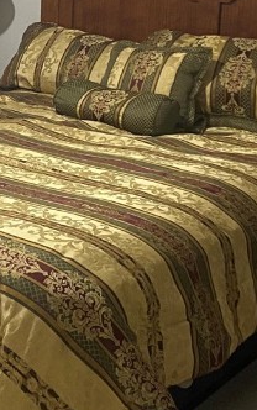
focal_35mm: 85
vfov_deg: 24.1
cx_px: 0
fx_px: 951
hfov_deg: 15.1
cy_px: 105
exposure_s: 1/30
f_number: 1.8
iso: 640
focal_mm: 4.25
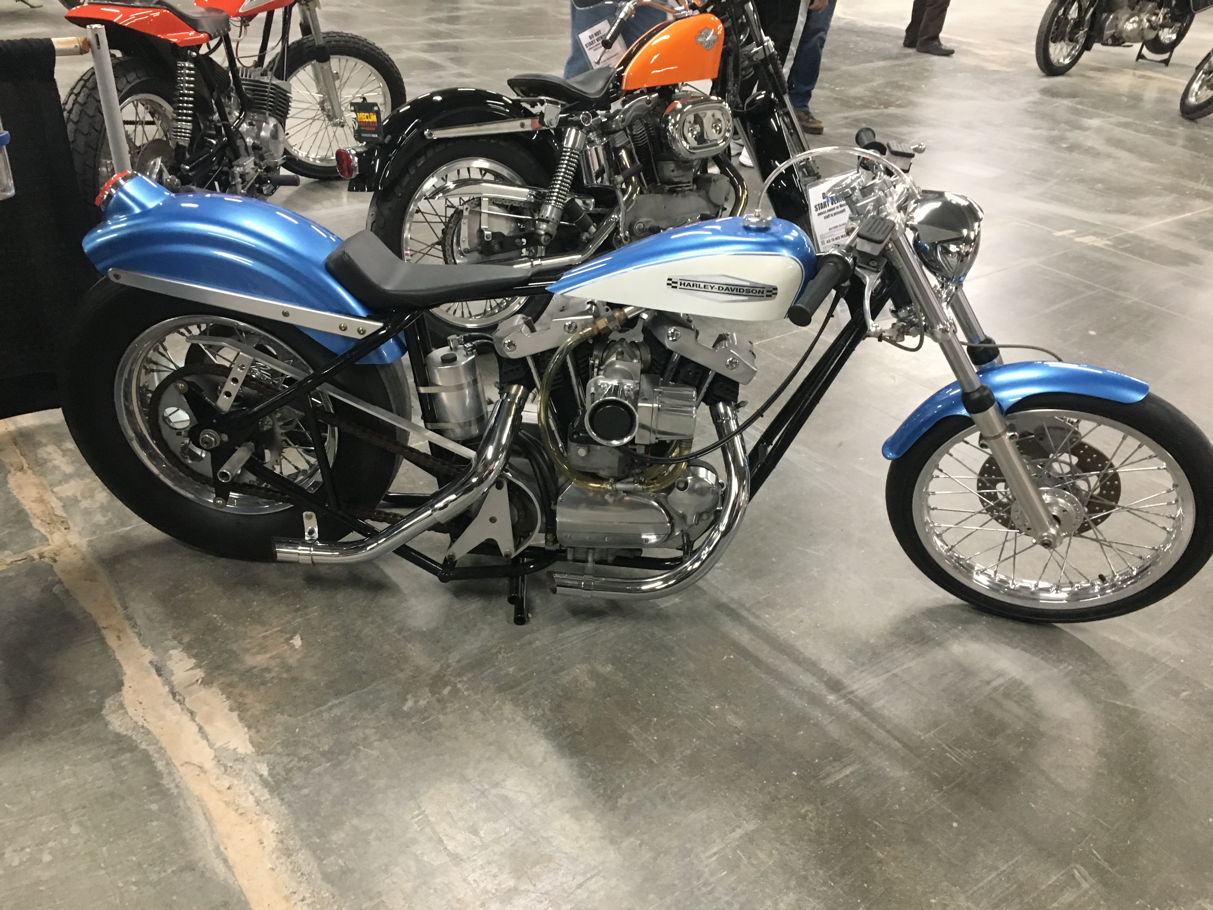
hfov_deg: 61.7
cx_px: 606
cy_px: 455
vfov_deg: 48.2
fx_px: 1016
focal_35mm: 29
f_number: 2.2
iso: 200
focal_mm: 4.15
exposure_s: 1/24
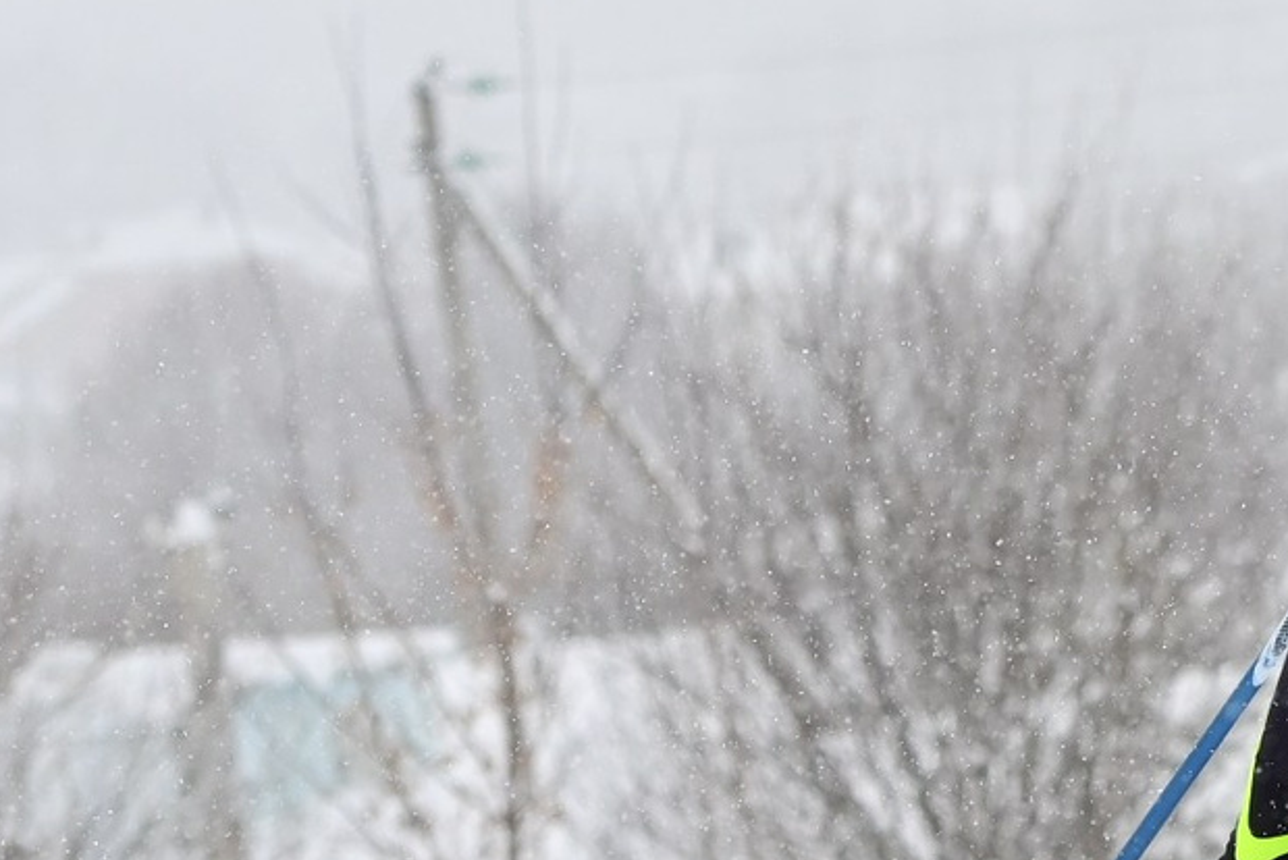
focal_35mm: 355
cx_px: 1884
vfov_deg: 3.9
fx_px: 12706
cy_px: 541
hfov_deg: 5.7
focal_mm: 86
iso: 640
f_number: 5
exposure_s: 1/1600
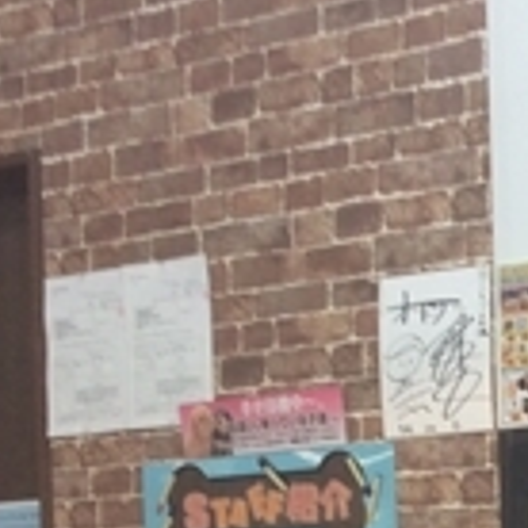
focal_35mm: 123
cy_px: 781
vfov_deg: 13.4
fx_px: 2123
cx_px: 830
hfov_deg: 13.3
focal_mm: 3.3
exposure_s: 1/40
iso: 40
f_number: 2.4
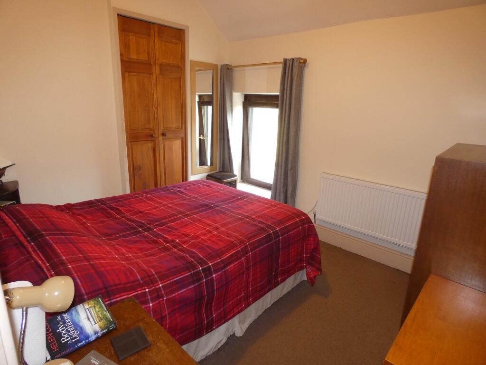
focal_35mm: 20
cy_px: 182
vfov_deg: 66.0
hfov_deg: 81.7
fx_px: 281
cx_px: 243
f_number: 2.8
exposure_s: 1/60
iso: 400
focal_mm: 3.6
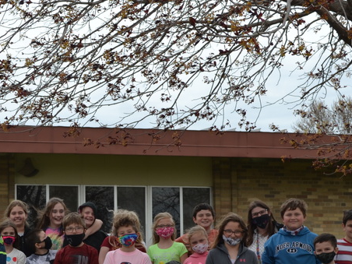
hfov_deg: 19.9
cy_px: 242
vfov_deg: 14.9
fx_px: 997
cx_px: 79
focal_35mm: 98
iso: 100
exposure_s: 1/160
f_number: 6.3
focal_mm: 30
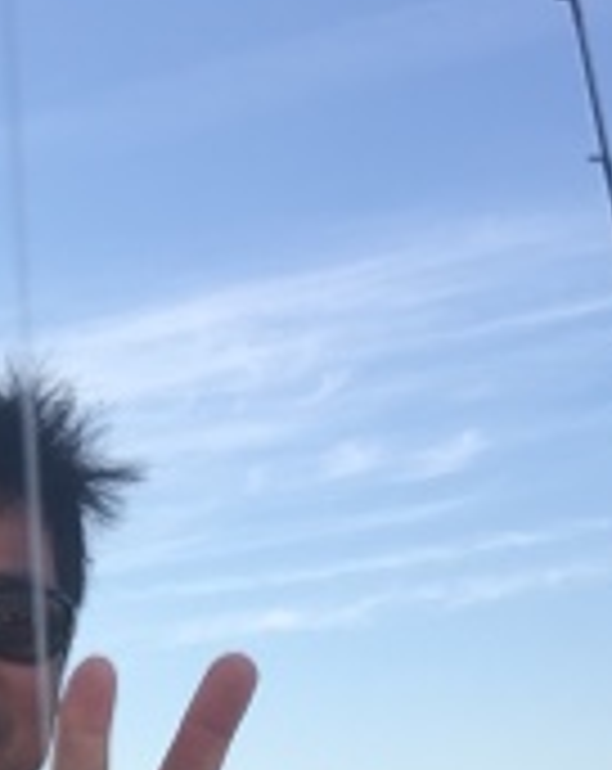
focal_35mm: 83
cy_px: 1081
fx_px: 1886
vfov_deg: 20.4
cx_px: -61
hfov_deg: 17.8
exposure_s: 1/916
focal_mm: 4.15
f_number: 2.2
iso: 25
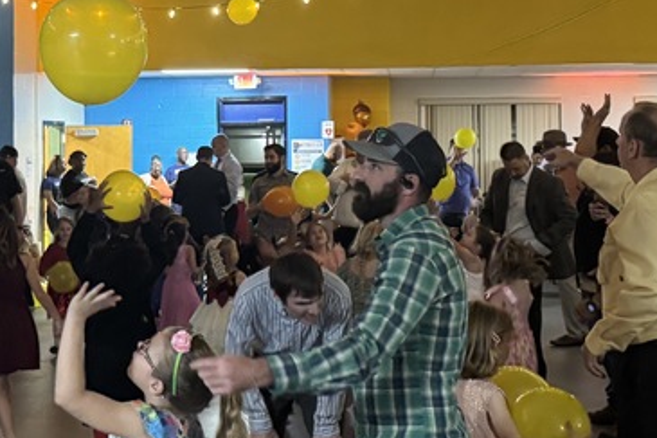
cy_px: 112
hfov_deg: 28.7
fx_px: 1277
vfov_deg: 19.3
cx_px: 216
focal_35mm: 70
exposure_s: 1/40
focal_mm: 6.76
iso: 800
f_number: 1.78
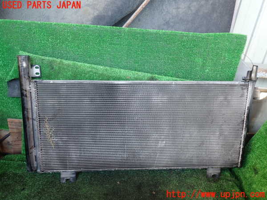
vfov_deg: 46.8
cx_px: 134
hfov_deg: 60.0
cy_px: 100
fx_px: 231
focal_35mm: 30
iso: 200
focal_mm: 5.4
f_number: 2.3
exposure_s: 1/60
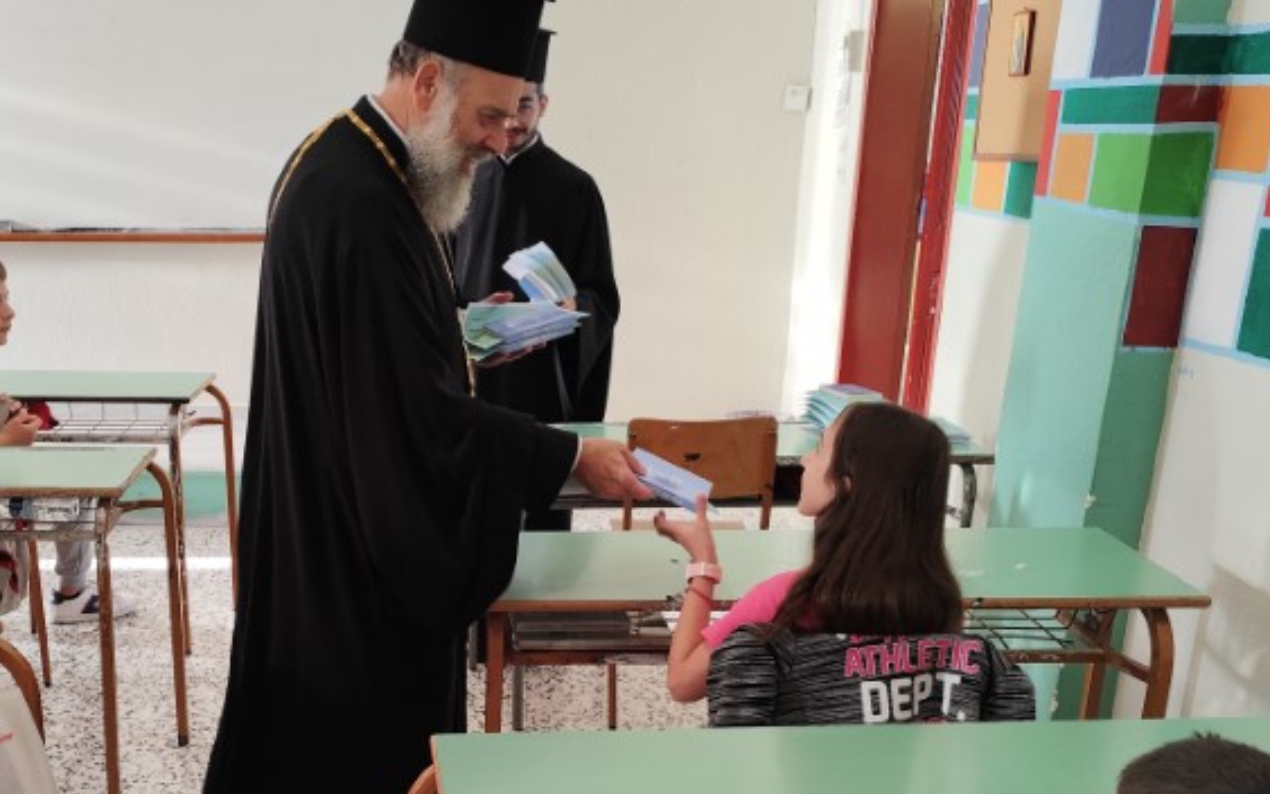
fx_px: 1350
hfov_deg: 49.5
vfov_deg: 32.3
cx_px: 417
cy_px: 581
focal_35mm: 39
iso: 250
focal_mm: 6.14
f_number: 1.65
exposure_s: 1/50
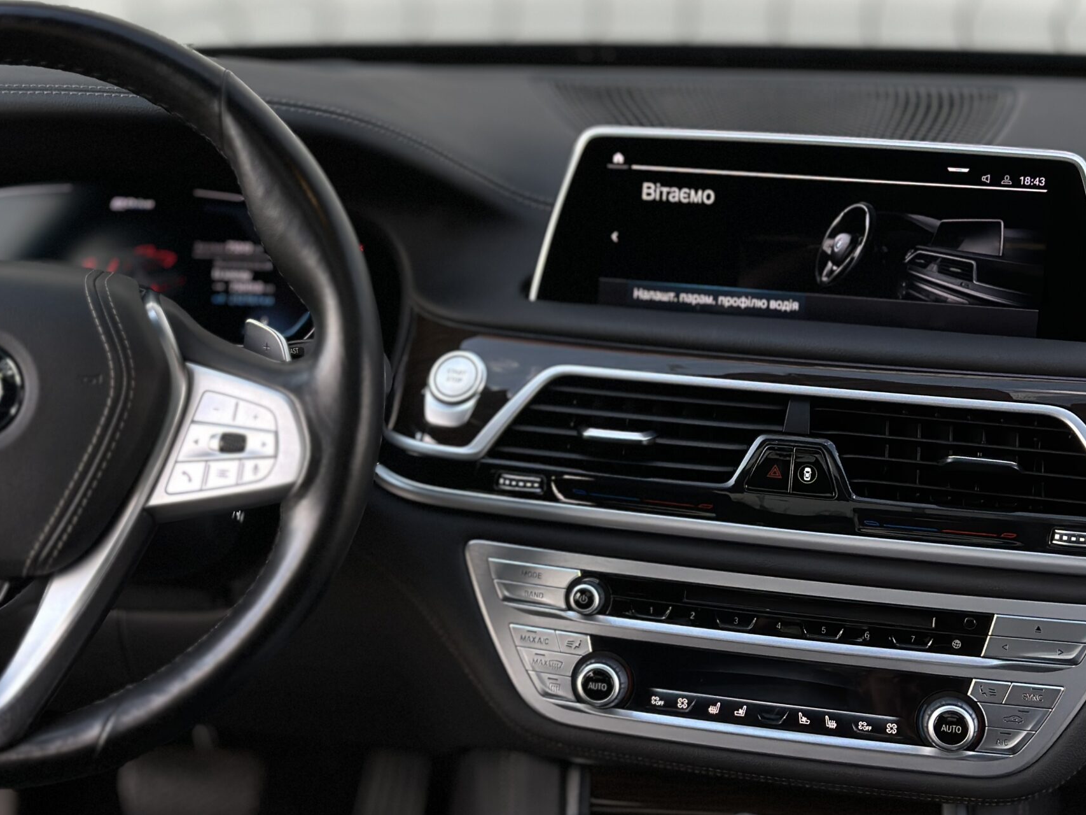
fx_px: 2259
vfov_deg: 20.4
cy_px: 363
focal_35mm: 72
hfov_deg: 26.9
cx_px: 391
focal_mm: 6.86
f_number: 1.78
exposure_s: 1/668
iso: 80
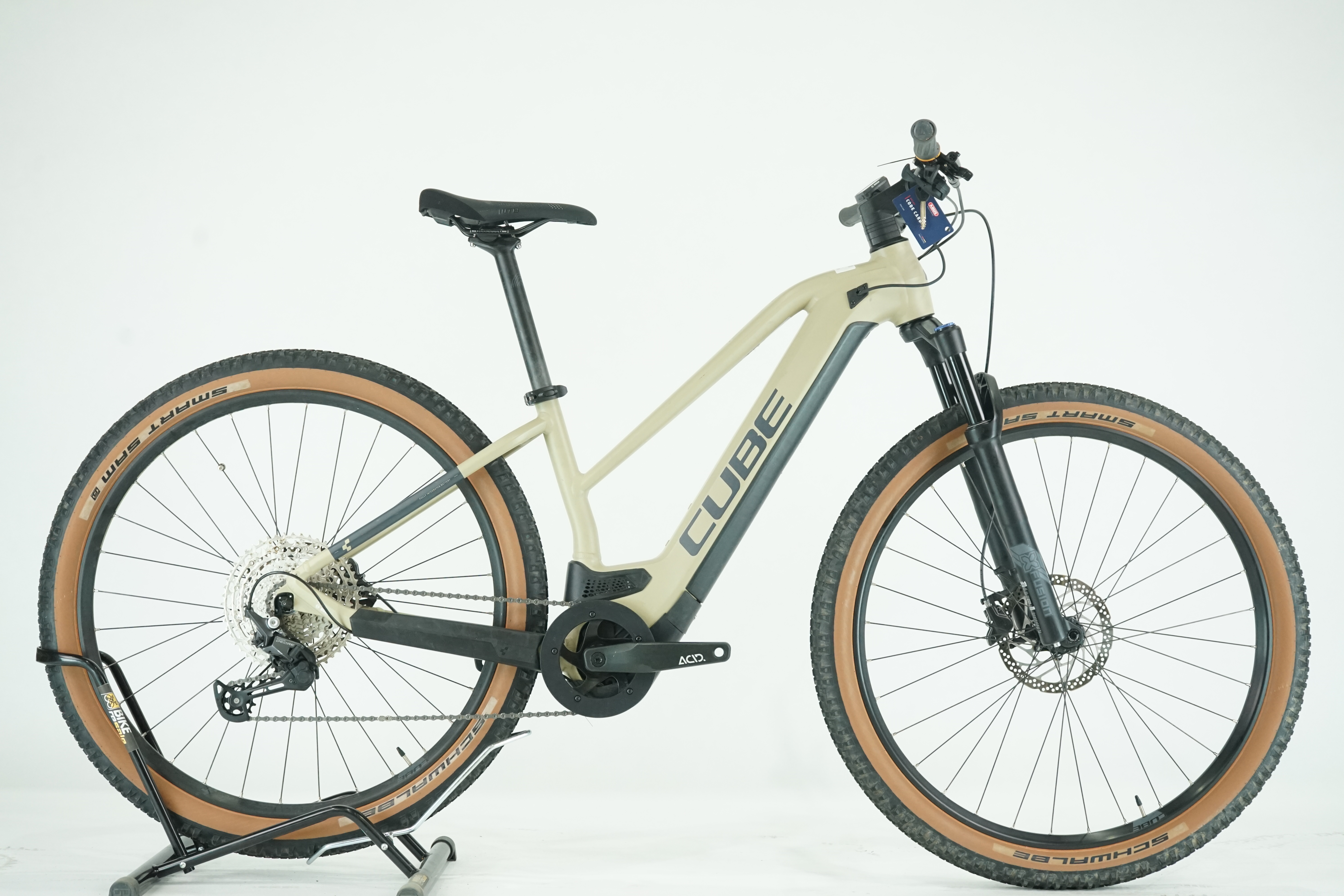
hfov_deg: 34.5
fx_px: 2165
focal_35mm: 58
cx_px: 672
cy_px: 448
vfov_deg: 23.4
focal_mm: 58
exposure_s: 1/200
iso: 2500
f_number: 6.3
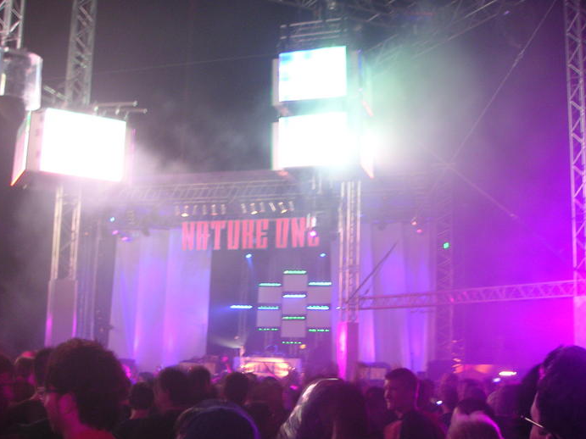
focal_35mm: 44
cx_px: 261
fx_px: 745
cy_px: 214
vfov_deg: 32.9
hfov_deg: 42.9
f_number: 2.8
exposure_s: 1/4
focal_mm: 6
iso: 100
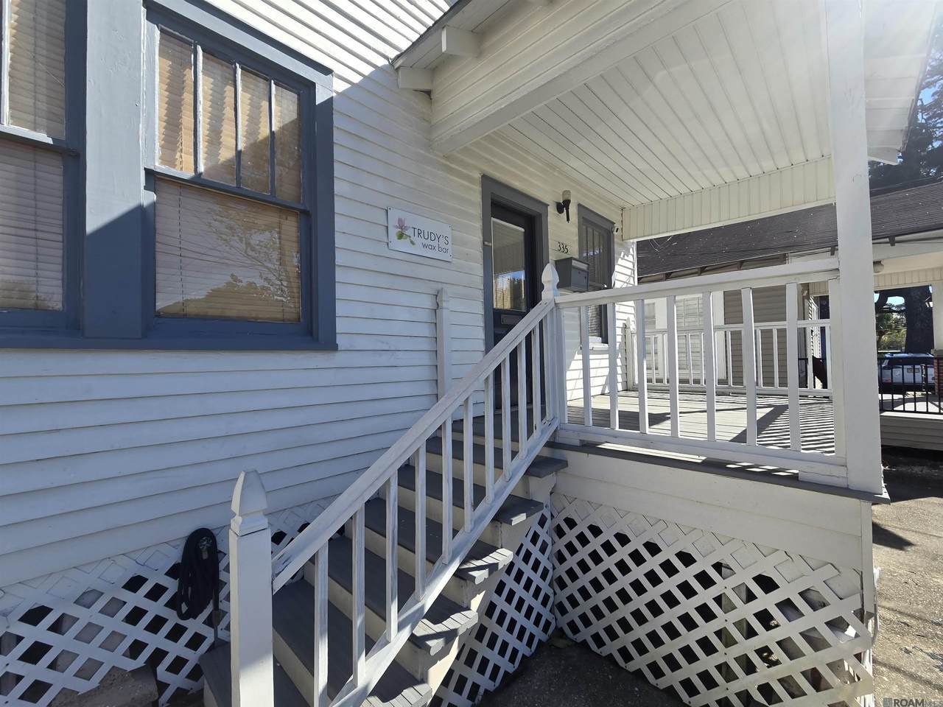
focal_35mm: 13
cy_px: 354
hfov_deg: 106.2
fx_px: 354
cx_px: 472
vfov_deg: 89.9
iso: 50
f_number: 2.2
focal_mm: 2.2
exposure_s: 1/1380
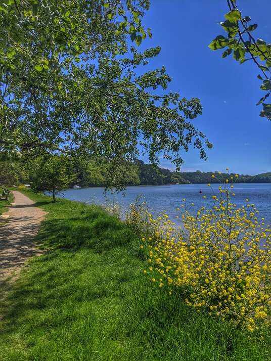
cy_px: 180
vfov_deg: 65.3
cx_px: 136
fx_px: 282
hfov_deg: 51.4
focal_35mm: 27
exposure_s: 1/3356
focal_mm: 4.44
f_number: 1.8
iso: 65
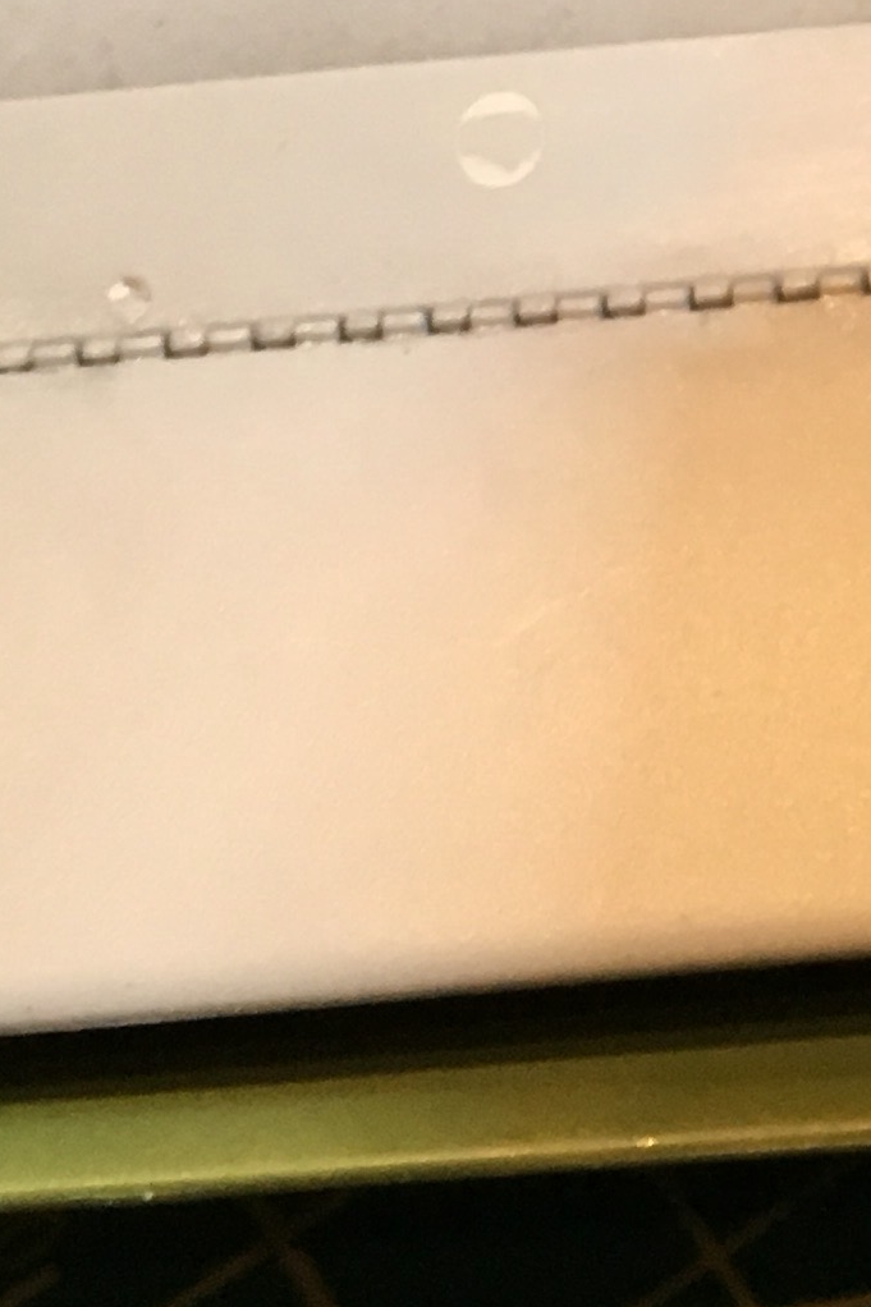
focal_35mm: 119
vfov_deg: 16.6
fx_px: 4320
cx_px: 1925
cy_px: -175
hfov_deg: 10.3
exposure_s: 1/33
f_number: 2.2
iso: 64
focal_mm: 4.15
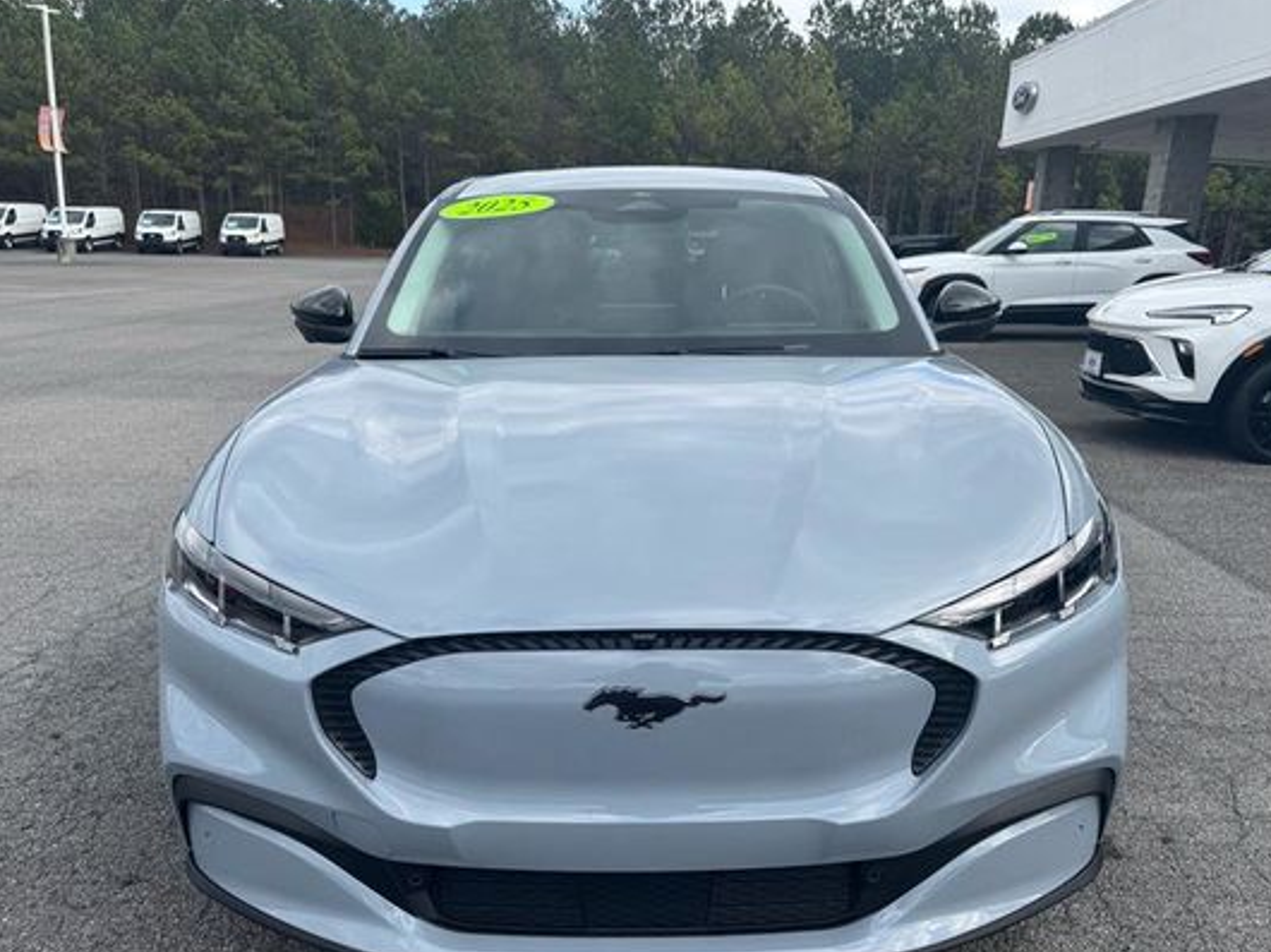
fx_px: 1064
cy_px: 556
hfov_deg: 61.7
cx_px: 650
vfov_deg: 48.0
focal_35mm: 29
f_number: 1.78
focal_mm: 6.76
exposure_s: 1/1818
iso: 80
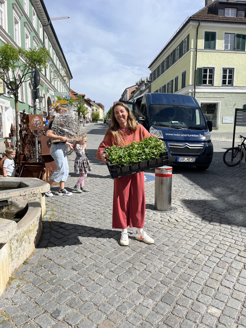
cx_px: 123
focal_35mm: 26
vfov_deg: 67.3
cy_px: 164
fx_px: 246
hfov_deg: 53.1
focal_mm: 5.1
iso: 50
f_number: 1.6
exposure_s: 1/4484
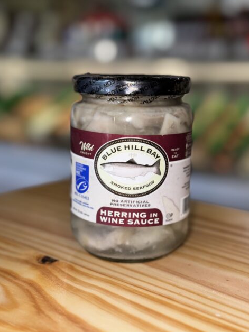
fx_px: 489
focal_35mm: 51
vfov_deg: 37.5
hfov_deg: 28.6
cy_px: 158
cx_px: 131
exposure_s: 1/272
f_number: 1.78
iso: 50
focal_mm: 6.76
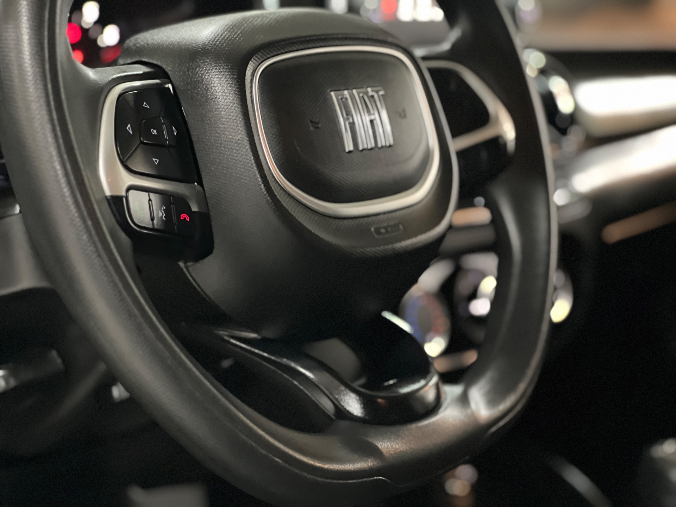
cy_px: 254
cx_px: 338
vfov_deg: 19.1
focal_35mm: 77
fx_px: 1504
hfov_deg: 25.3
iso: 1250
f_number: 2.8
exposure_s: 1/15
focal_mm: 9
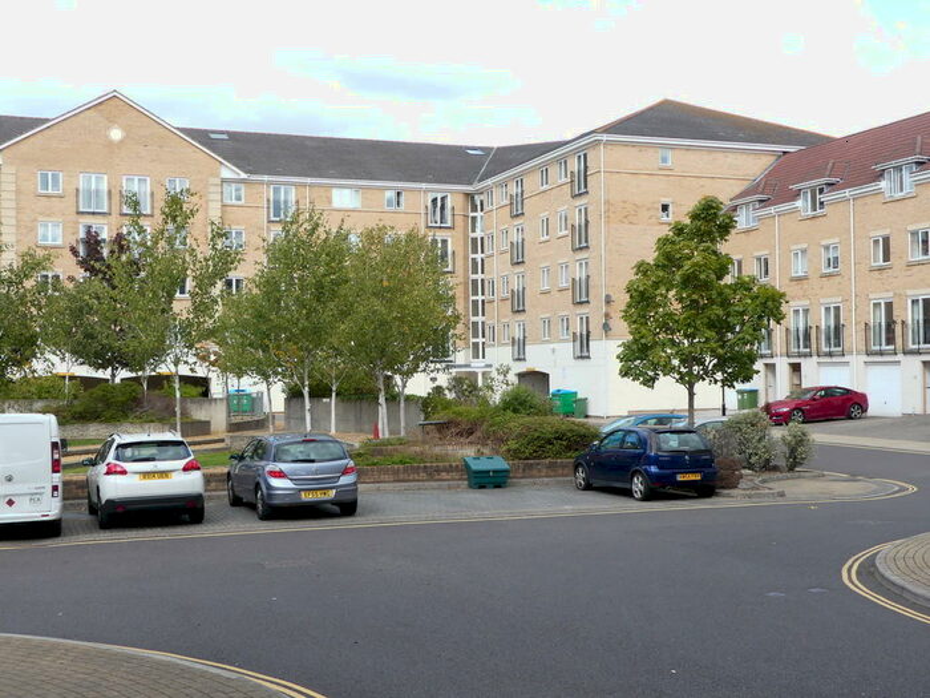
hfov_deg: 42.9
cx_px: 465
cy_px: 349
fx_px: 1182
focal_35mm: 44
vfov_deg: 32.9
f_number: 4
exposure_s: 1/250
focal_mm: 7.8
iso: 100
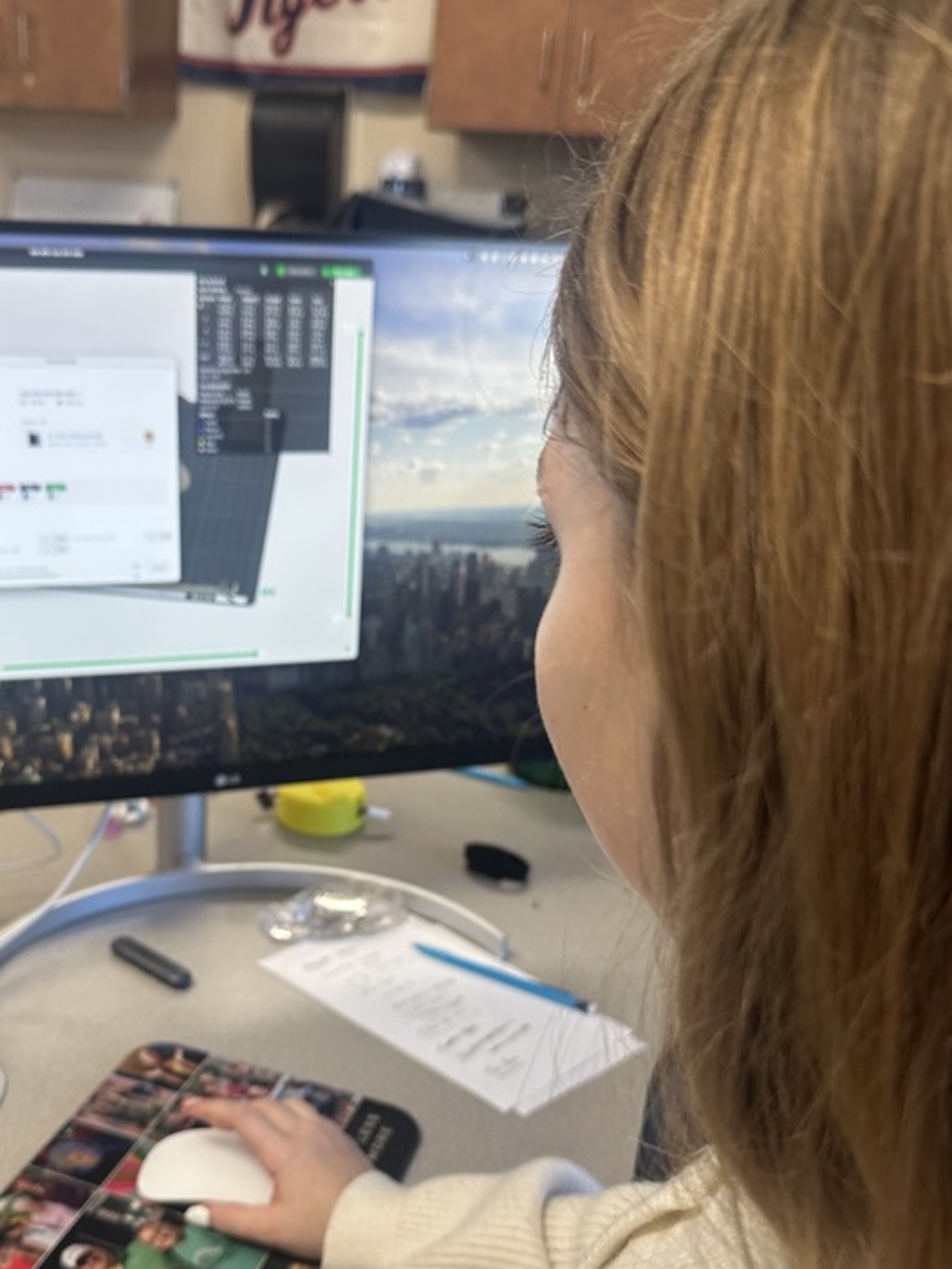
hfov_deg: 40.3
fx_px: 1283
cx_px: 332
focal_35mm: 35
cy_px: 828
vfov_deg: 51.8
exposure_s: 1/120
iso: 100
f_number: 1.78
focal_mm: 6.86
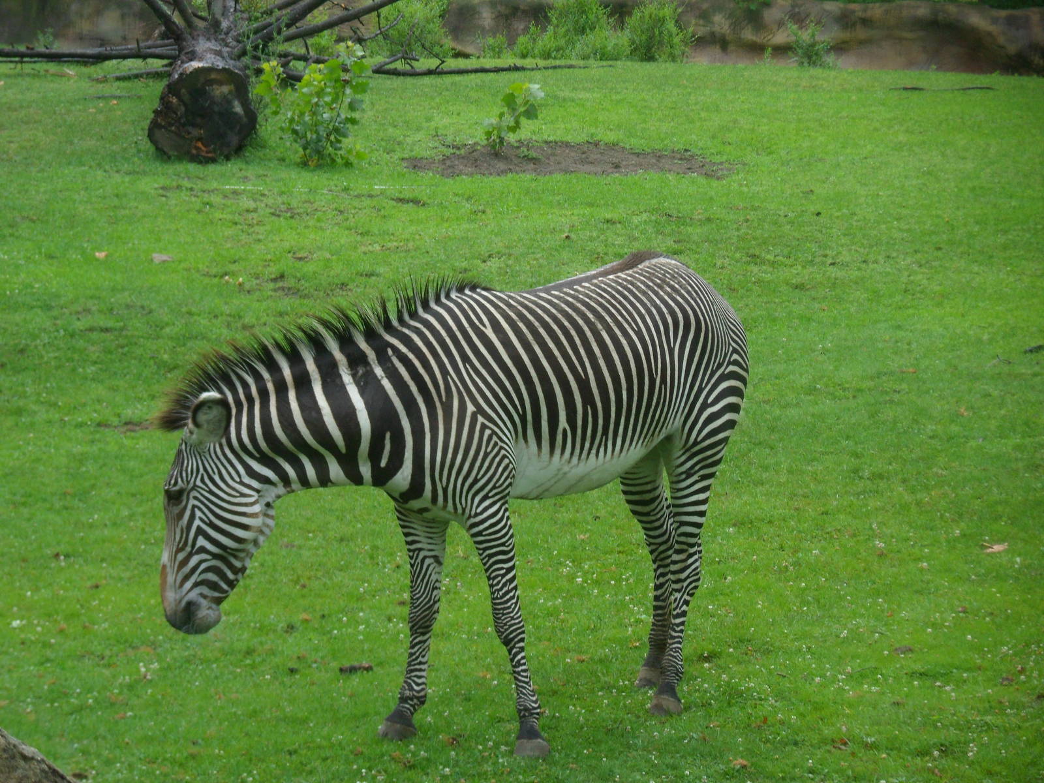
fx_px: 4886
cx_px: 522
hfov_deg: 12.2
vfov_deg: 9.2
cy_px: 392
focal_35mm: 162
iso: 80
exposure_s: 1/180
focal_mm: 28.7
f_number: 5.5
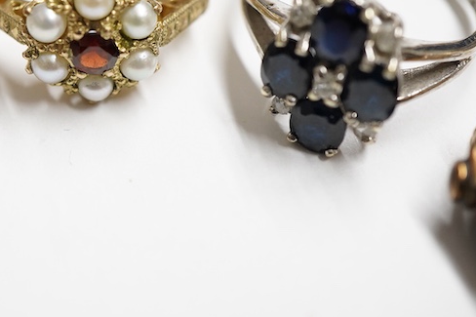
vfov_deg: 16.2
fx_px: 1097
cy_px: 27
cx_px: 109
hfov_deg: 24.2
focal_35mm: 83
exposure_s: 1/125
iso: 1250
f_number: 7.1
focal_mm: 30
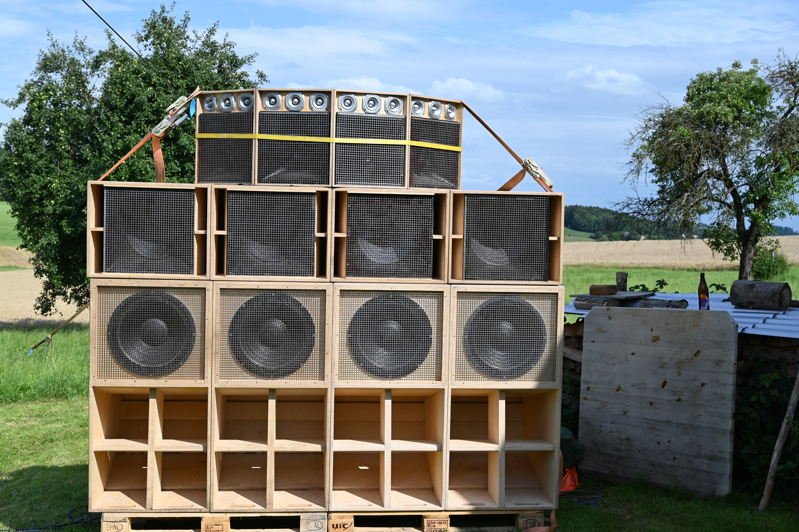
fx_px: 909
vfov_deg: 32.6
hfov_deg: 47.4
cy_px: 266
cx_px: 400
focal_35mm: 41
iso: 100
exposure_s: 1/400
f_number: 7.1
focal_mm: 41
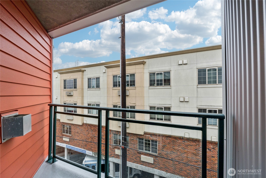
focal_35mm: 15
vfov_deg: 77.3
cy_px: 89
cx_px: 133
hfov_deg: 100.4
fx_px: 111
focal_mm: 10
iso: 250
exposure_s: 1/125
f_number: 9
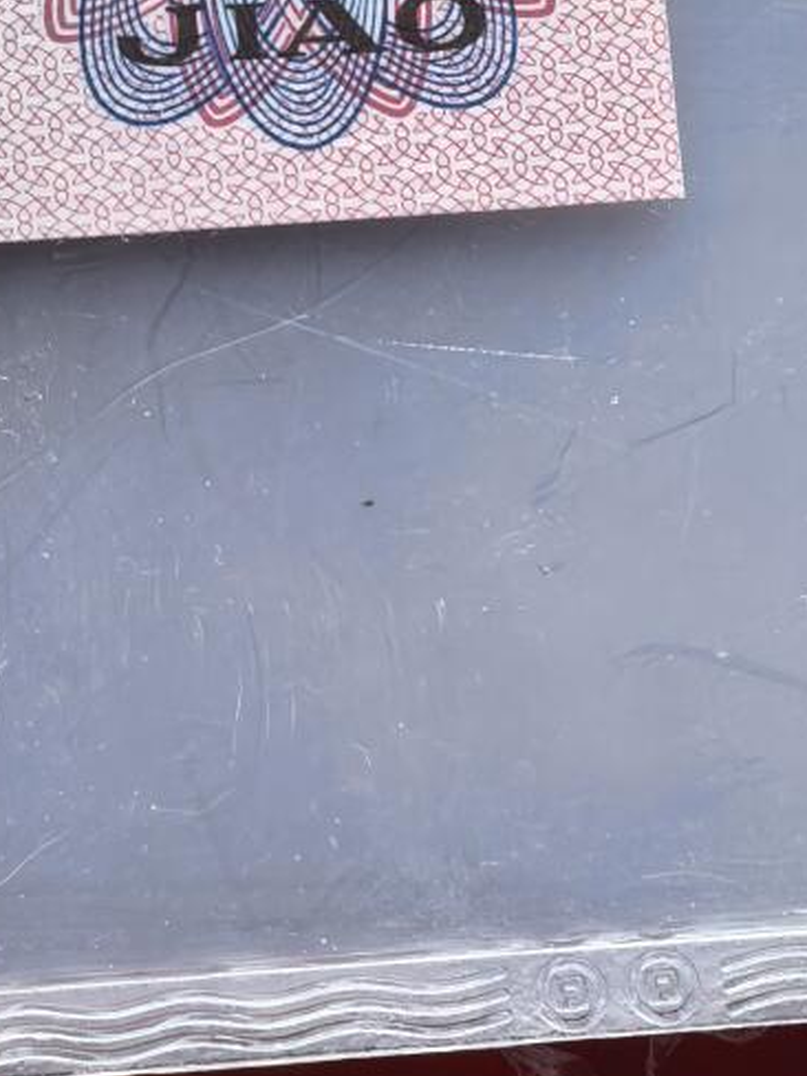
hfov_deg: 8.3
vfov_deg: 11.1
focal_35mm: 177
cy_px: 60
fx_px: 5502
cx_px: -93
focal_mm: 6.98
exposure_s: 1/100
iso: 125
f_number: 2.8
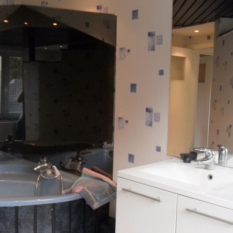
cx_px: 115
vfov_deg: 40.0
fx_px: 320
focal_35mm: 42
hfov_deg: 40.0
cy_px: 129
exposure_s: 1/30
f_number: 3.5
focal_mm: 4.9
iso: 240
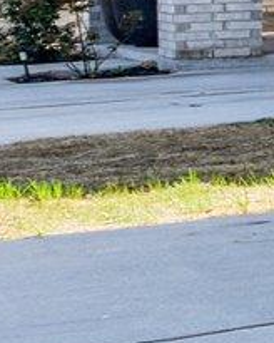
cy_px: -48
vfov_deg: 11.2
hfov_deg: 5.0
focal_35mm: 169
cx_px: 1694
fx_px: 1713
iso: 100
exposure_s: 1/250
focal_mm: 18
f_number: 8
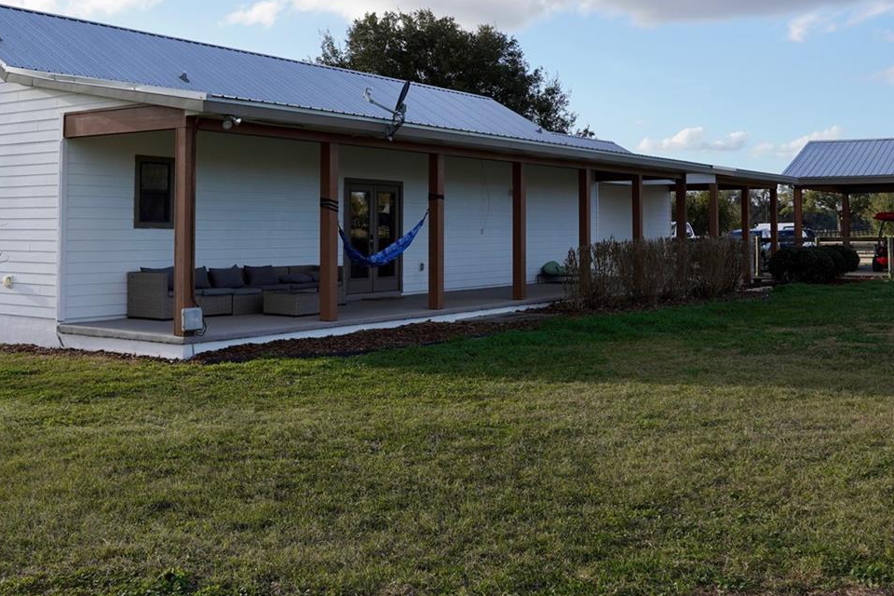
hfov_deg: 48.4
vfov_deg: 32.9
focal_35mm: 40
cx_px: 419
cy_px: 166
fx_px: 993
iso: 100
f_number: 5.6
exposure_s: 1/400
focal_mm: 16
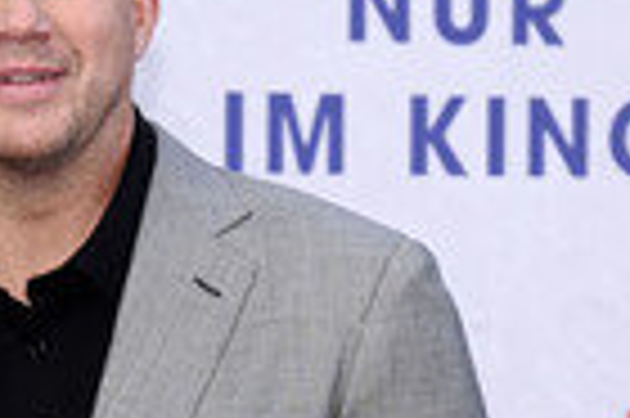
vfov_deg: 3.3
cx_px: -74
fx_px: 7341
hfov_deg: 4.9
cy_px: 427
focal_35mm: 420
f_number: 9
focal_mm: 130
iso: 320
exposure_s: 1/200
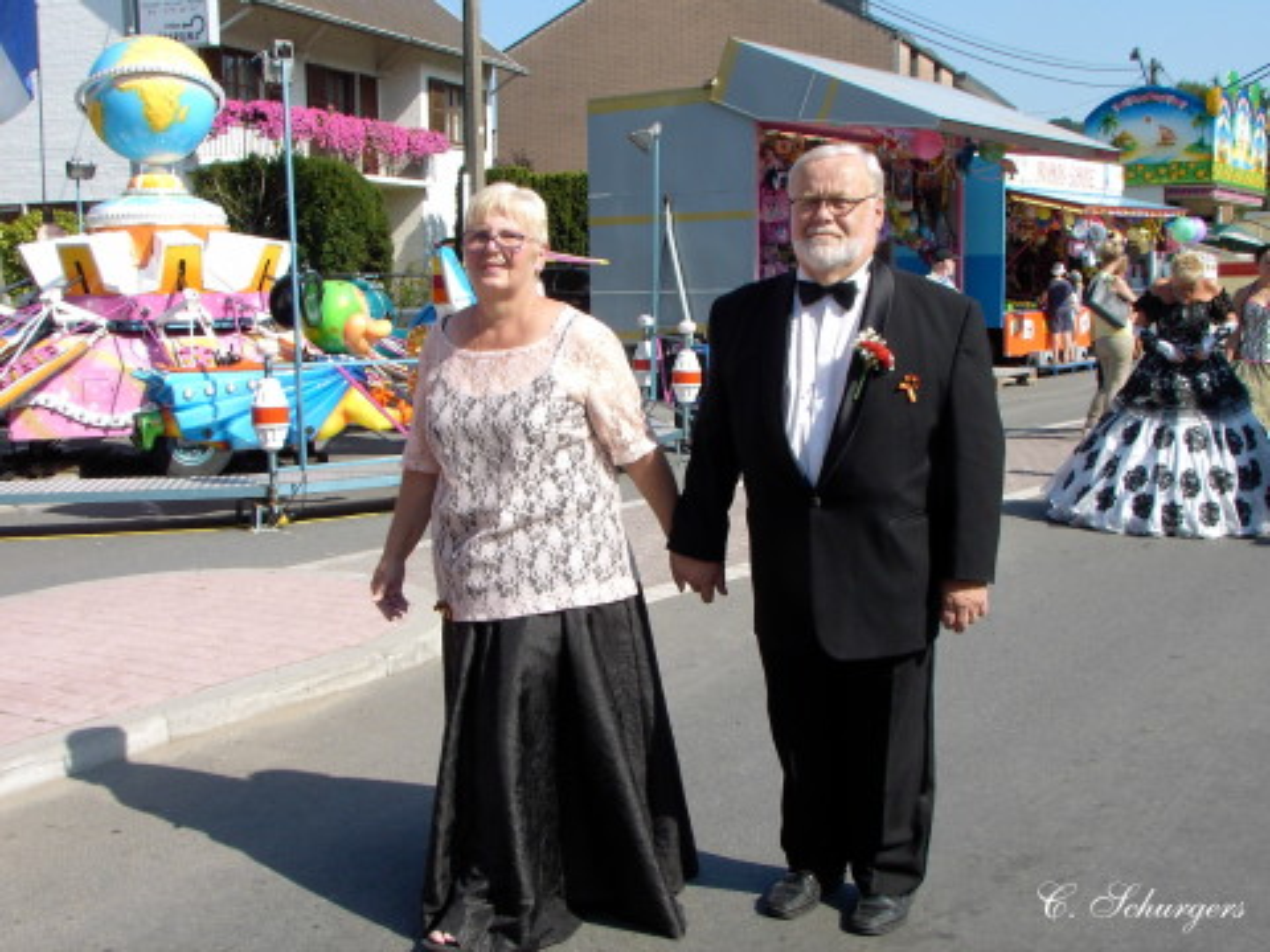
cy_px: 476
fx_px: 1688
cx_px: 635
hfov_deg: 41.2
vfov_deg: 31.5
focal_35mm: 46
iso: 70
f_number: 5
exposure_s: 1/260
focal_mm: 7.1
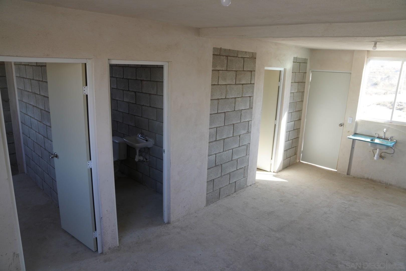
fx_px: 271
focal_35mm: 24
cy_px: 136
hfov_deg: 73.7
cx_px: 203
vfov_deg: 53.1
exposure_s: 1/160
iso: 320
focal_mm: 24
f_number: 4
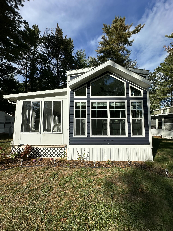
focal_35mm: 14
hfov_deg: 85.7
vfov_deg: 102.1
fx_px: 93
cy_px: 116
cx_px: 86
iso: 50
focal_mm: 2.22
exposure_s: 1/3205
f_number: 2.2
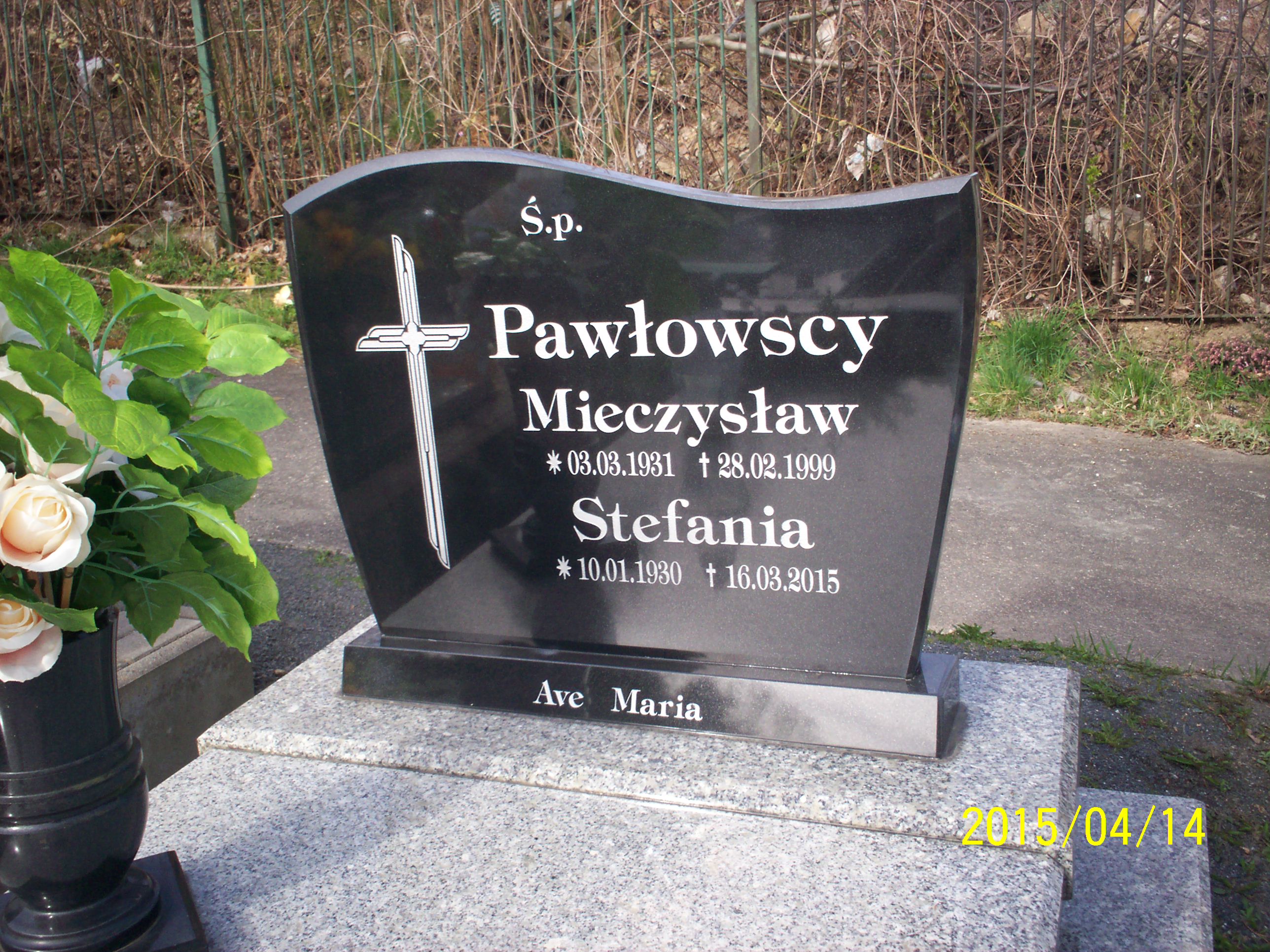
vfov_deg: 39.7
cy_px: 476
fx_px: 1321
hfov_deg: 51.4
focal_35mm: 36
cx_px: 635
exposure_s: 1/233
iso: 100
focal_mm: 6
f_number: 4.5
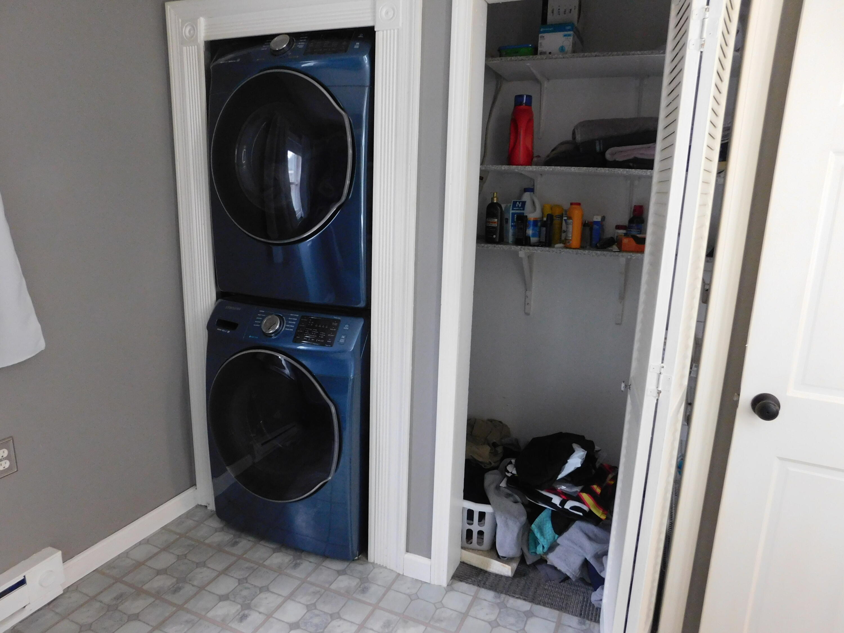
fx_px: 561
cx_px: 422
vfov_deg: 58.9
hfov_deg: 73.9
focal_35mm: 23
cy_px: 316
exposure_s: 1/25
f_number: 3
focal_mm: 4
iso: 400
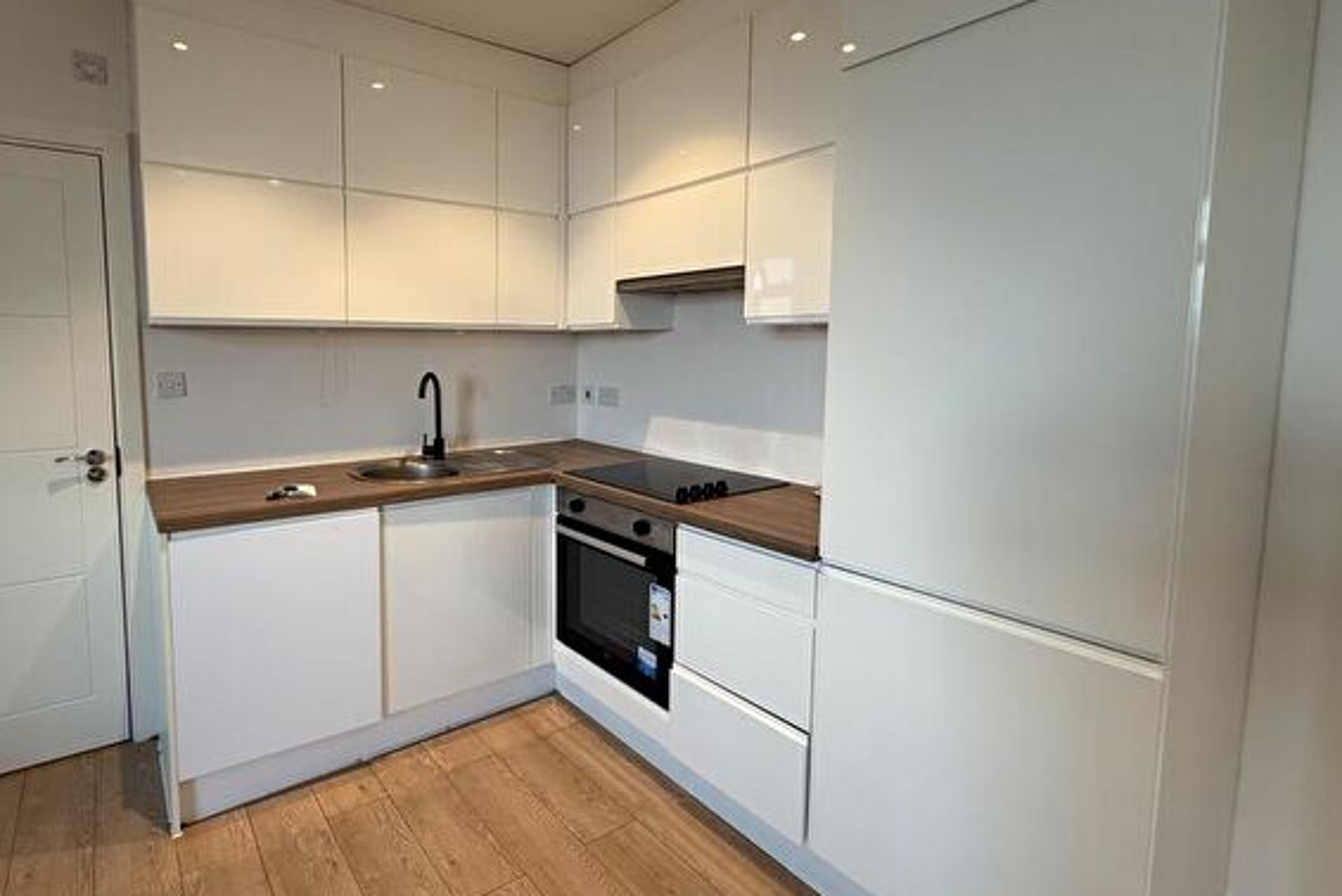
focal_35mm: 18
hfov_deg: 88.6
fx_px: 671
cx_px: 524
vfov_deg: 67.3
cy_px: 407
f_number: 2.2
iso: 160
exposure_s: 1/100
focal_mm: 2.22
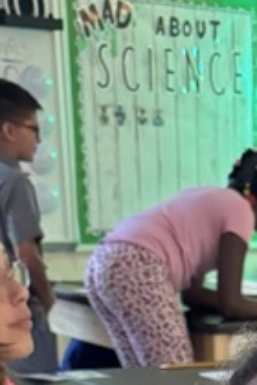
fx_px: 1306
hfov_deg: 10.7
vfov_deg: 13.8
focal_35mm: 122
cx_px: 409
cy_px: 810
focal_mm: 6.76
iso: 800
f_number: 1.78
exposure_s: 1/30
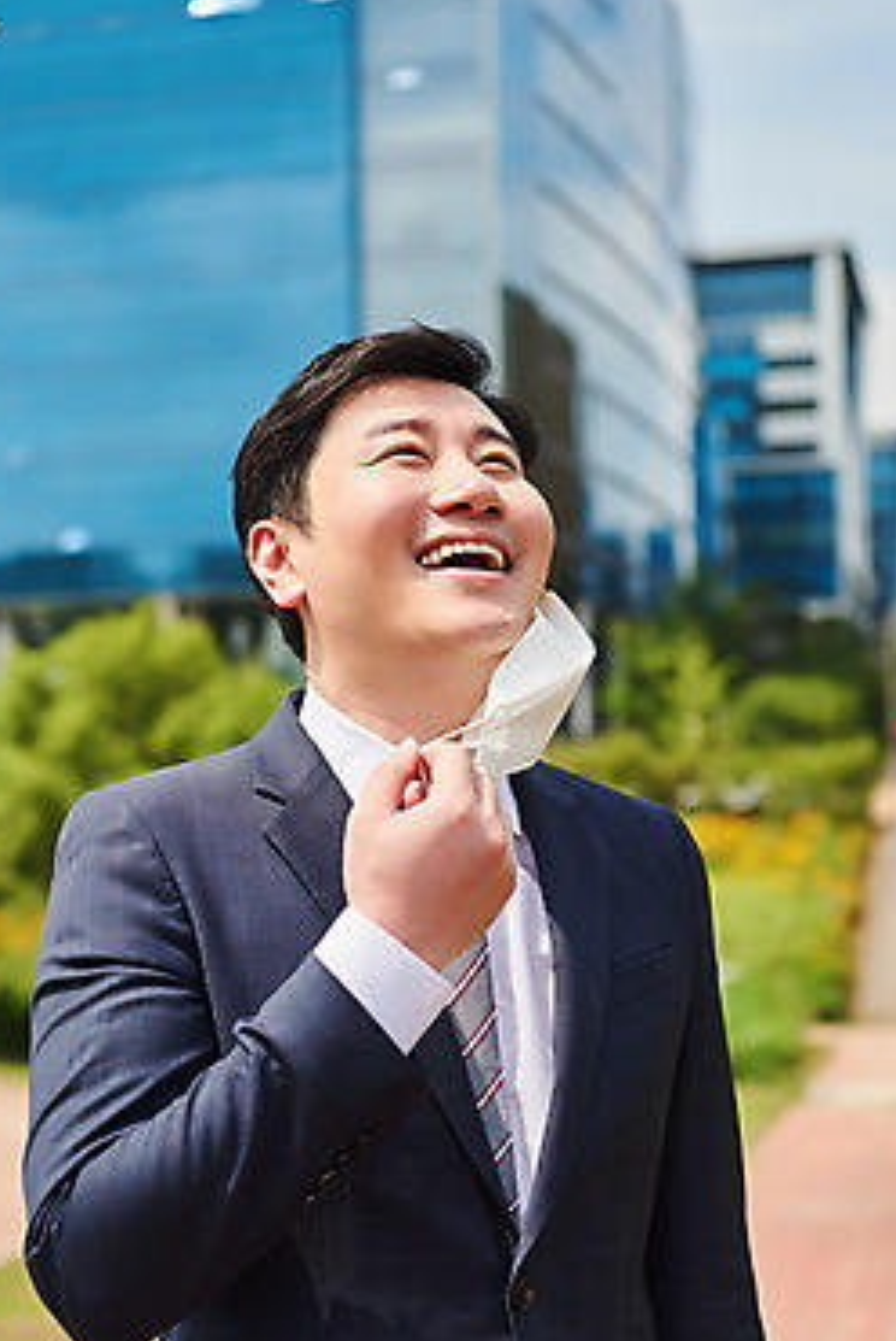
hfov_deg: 24.2
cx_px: 432
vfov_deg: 35.6
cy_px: 712
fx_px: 2087
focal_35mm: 56
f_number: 3.5
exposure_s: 1/2000
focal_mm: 52
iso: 200
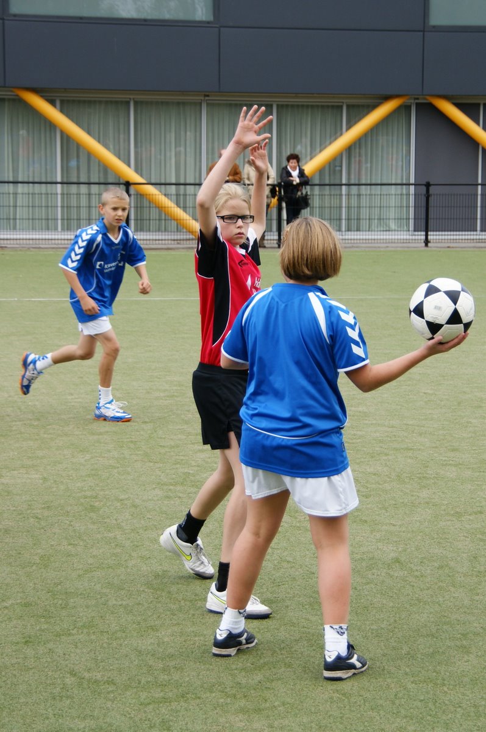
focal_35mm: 75
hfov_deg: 18.1
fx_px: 1523
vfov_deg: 27.0
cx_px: 243
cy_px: 366
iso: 200
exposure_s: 1/320
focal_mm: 50
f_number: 5
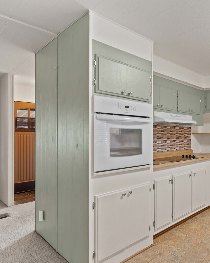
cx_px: 188
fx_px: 186
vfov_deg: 70.3
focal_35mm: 24
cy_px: 135
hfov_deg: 52.0
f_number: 8
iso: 200
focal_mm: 16
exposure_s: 1/1.25
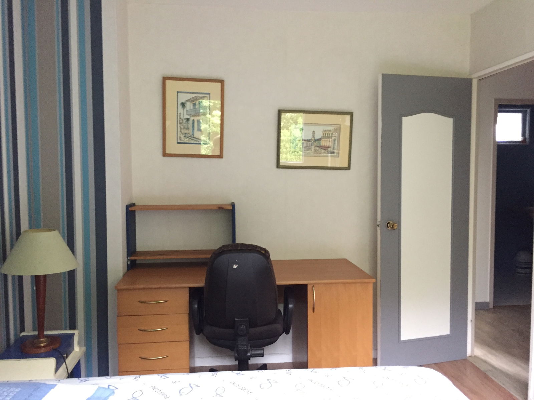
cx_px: 267
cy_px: 200
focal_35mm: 29
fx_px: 447
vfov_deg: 48.2
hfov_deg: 61.7
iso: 500
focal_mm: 4.15
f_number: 2.2
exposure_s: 1/17
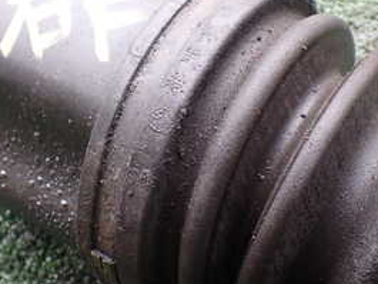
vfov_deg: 21.6
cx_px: 188
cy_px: 108
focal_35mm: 68
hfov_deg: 28.5
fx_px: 743
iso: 200
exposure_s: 1/125
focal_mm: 5.4
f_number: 2.3
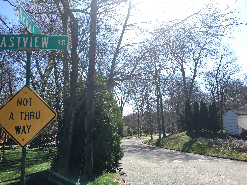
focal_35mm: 29
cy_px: 92
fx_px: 207
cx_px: 124
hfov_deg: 61.7
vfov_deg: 48.2
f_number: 2.2
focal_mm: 4.15
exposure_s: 1/674
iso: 25
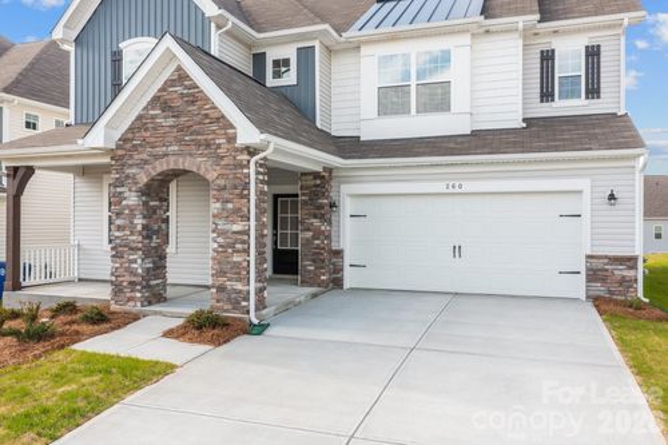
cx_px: 334
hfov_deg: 65.5
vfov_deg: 46.4
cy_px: 222
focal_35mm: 28
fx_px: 519
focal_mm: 10.26
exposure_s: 1/120
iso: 100
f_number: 4.5
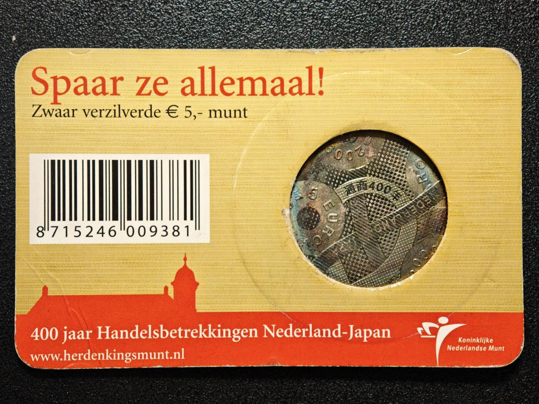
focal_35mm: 60
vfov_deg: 24.4
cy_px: 202
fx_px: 934
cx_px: 270
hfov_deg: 32.2
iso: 800
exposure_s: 1/103
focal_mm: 9
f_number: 2
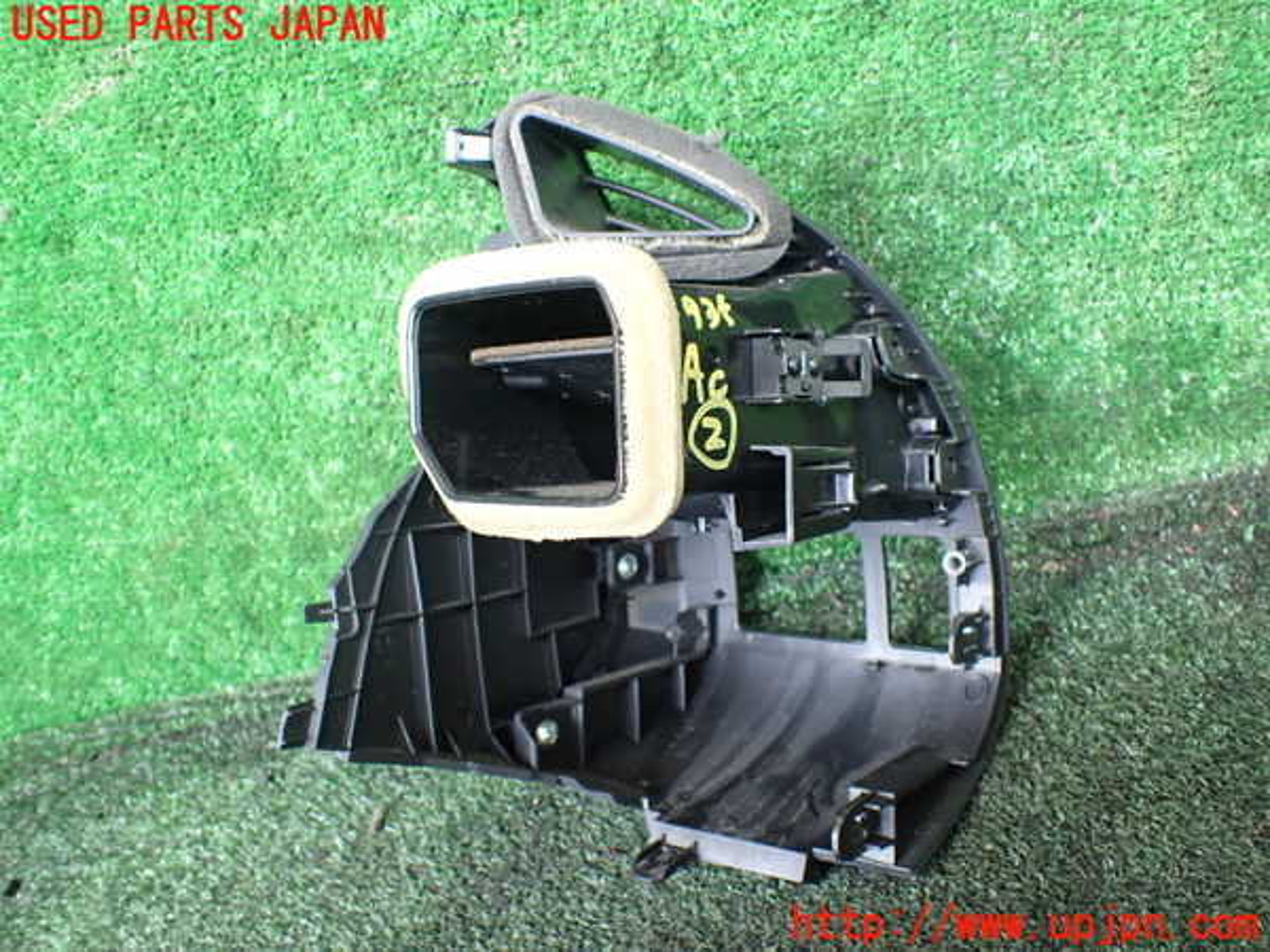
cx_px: 635
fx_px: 1101
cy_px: 476
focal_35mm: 30
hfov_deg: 60.0
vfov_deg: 46.8
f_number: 2.3
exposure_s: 1/125
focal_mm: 5.4
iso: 800
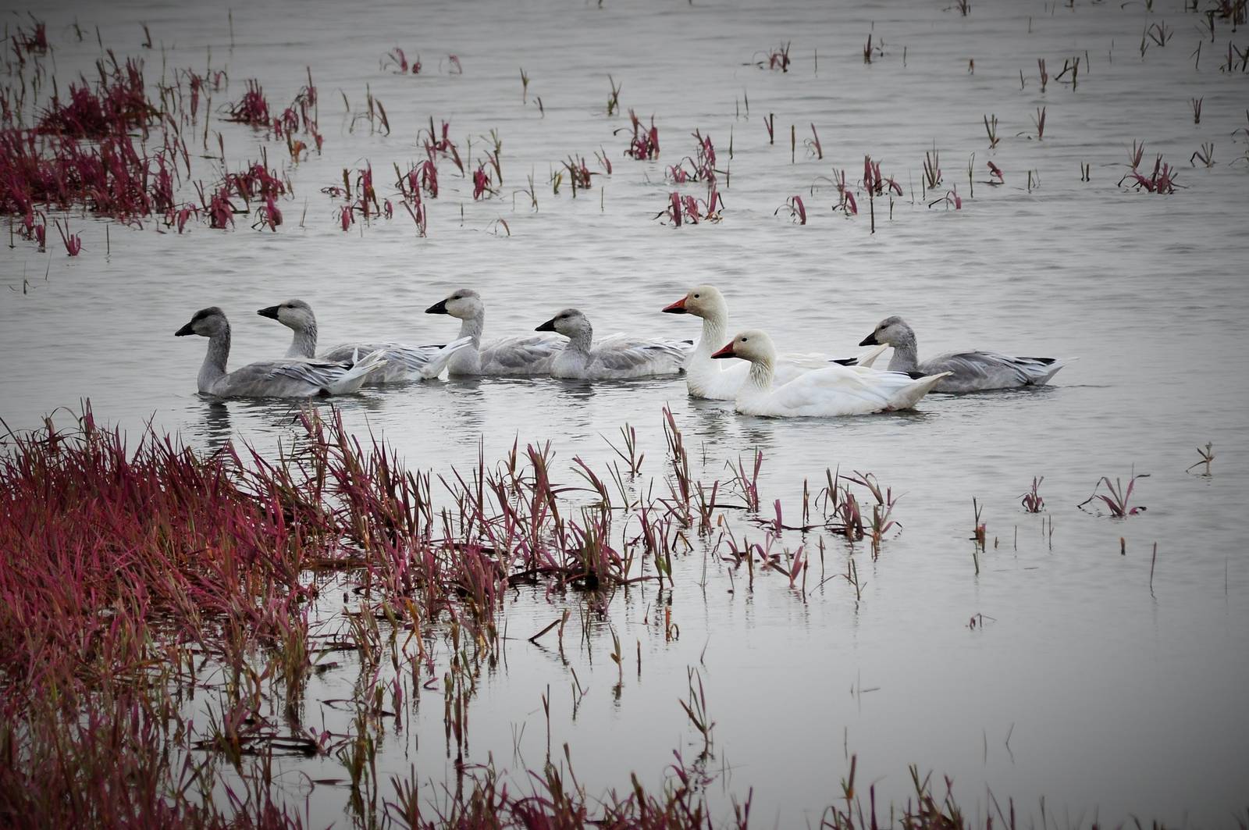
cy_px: 415
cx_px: 624
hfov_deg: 4.6
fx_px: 15595
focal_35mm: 450
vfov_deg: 3.0
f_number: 10
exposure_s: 1/250
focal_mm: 300
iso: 250
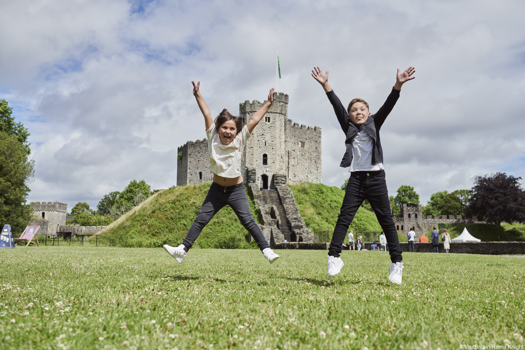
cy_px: 175
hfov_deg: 54.4
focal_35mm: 35
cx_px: 262
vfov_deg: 37.9
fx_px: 510
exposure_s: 1/1600
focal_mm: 35
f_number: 4
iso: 160
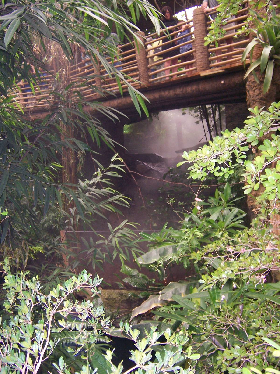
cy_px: 187
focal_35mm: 33
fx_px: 356
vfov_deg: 55.4
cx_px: 140
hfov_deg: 42.9
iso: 140
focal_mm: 5.5
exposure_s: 1/60
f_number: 2.8
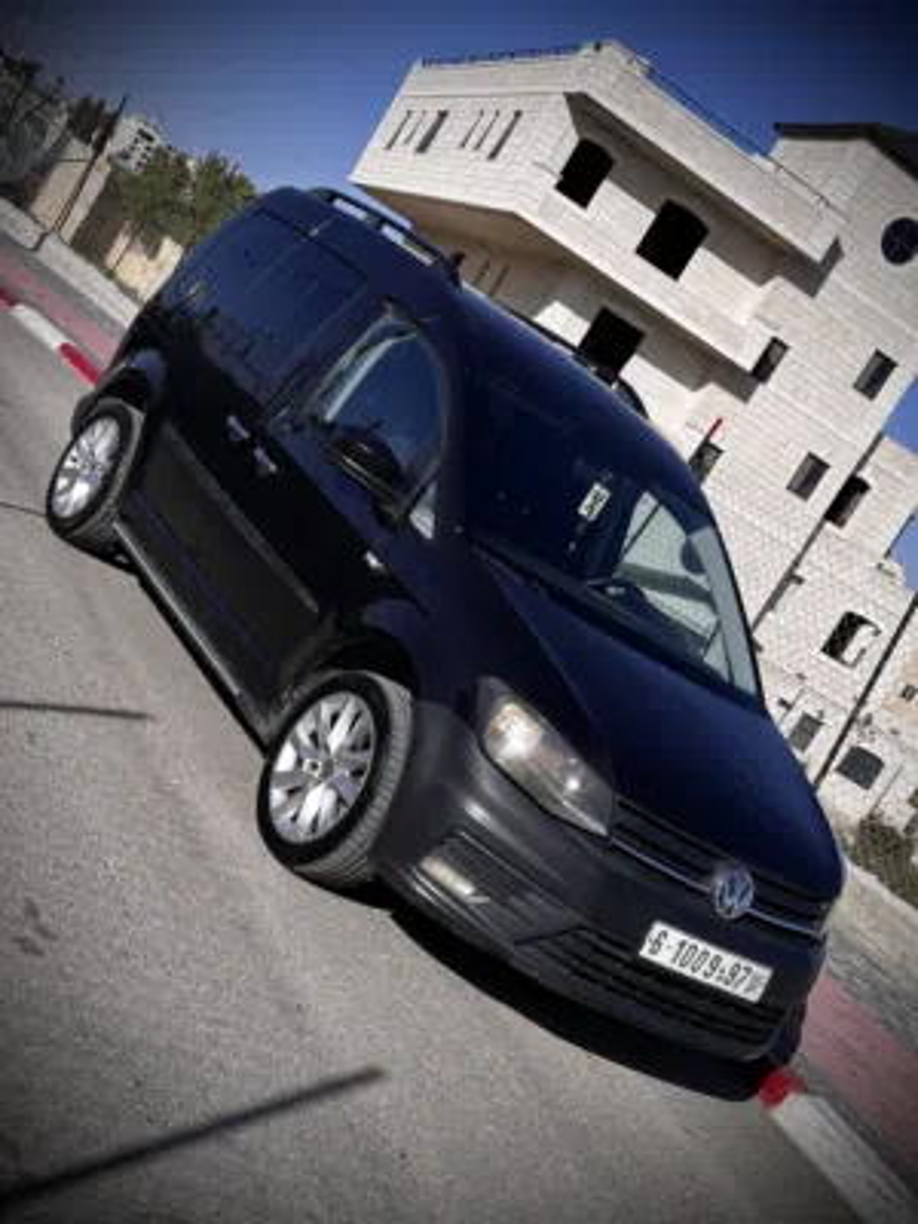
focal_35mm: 48
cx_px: 459
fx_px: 1697
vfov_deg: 39.7
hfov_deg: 30.3
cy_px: 612
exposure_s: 1/5263
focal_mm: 6.86
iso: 64
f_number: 1.78
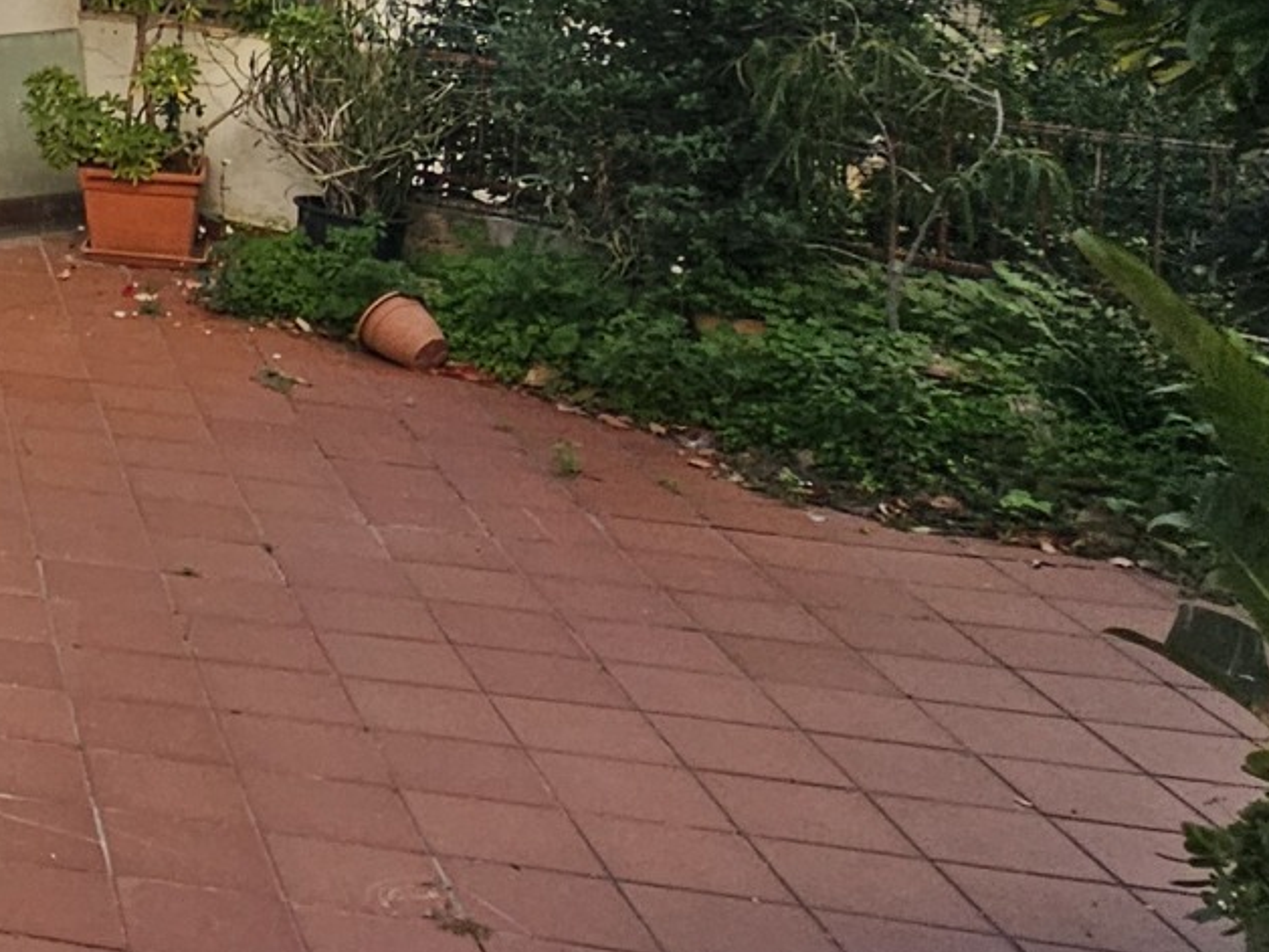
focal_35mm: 53
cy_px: -230
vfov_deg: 24.6
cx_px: -948
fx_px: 1943
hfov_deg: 22.8
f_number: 2.2
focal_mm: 2.2
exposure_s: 1/299
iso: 64
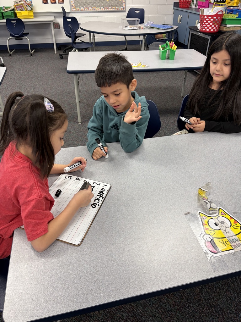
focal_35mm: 26
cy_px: 161
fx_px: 241
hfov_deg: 53.1
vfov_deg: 67.3
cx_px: 120
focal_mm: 5.96
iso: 100
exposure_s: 1/60
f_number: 1.6
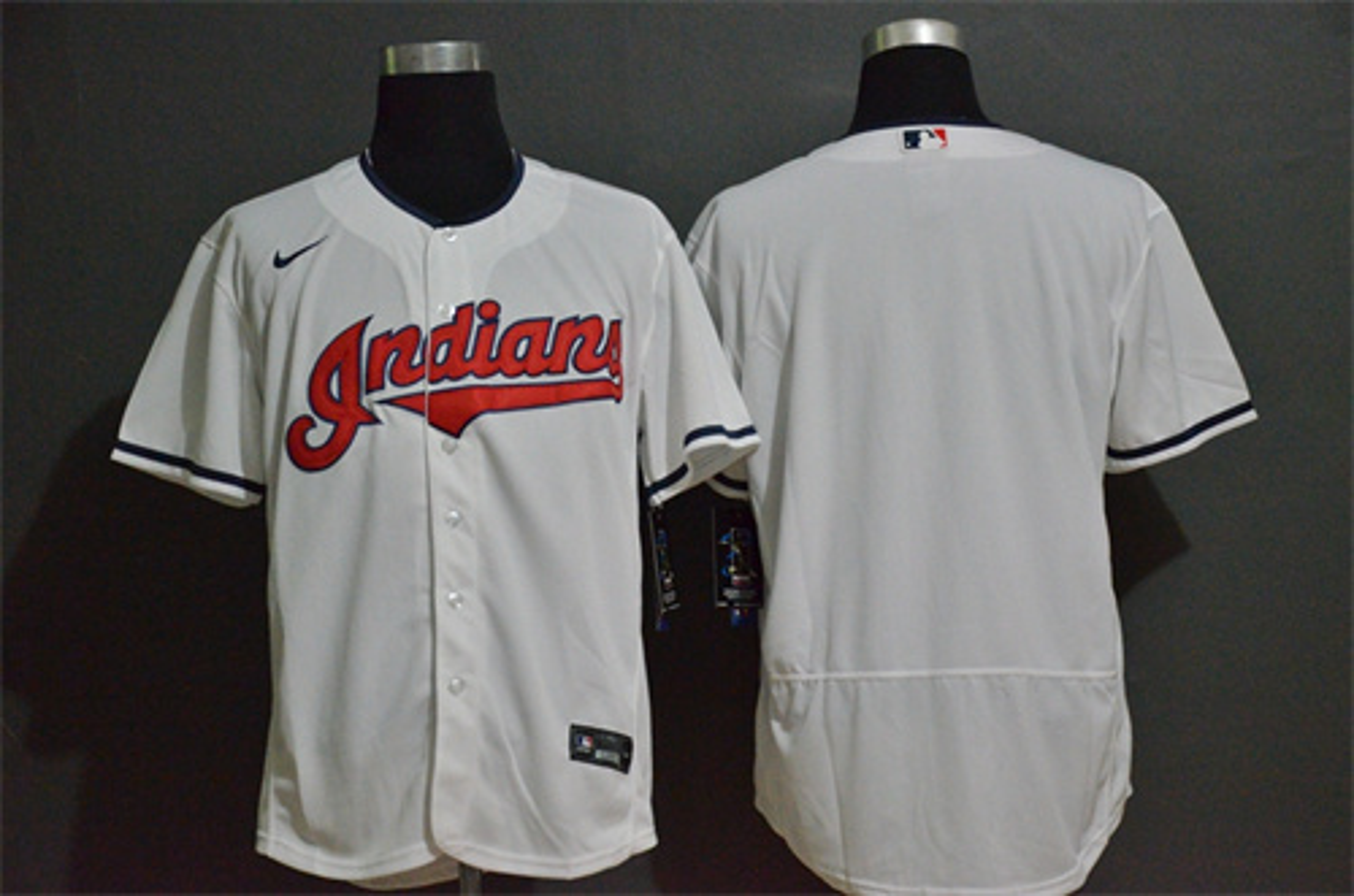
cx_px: 677
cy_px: 448
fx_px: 2815
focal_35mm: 75
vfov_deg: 18.1
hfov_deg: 27.0
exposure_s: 1/100
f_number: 4.8
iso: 4000
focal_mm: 50
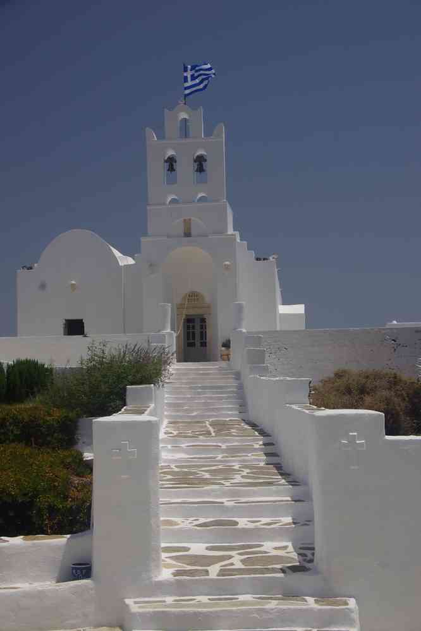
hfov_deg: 23.3
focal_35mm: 58
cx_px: 210
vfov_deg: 34.4
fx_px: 1021
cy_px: 316
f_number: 11
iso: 100
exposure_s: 1/160
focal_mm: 38.8
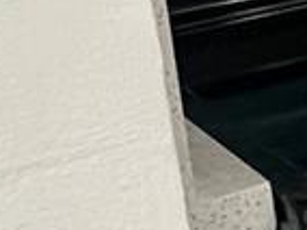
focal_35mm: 110
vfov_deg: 13.0
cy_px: -67
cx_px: 940
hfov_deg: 11.0
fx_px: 974
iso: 200
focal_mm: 1.57
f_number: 1.8
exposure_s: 1/120
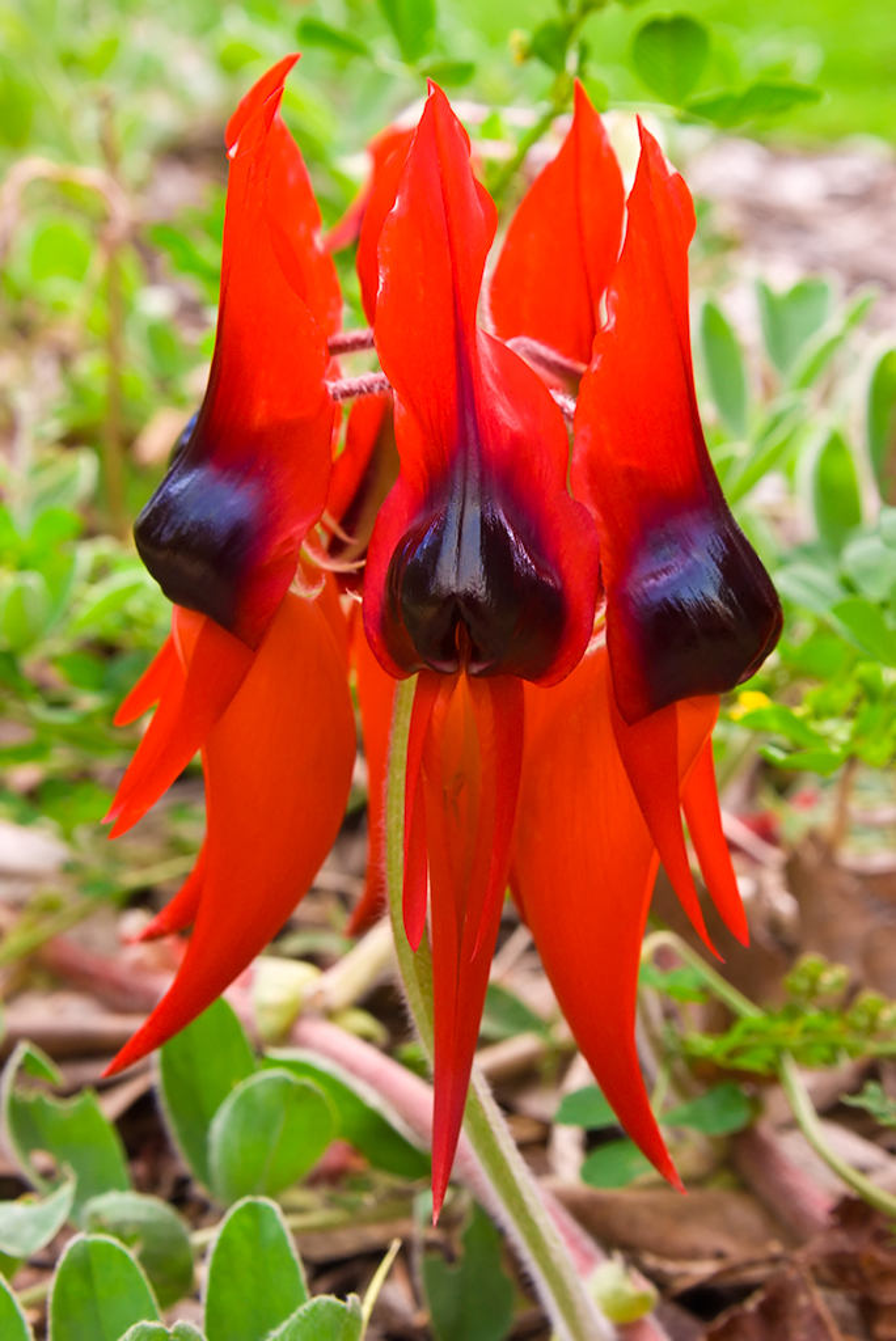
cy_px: 670
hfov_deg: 20.2
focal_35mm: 68
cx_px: 448
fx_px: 2516
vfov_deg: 29.8
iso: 400
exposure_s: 1/45
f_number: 11
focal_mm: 45
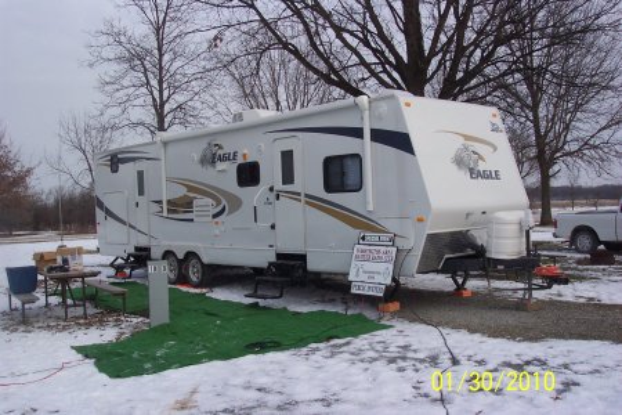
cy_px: 208
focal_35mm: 38
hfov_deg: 50.7
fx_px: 657
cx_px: 311
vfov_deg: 35.1
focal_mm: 8
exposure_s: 1/350
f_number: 4.8
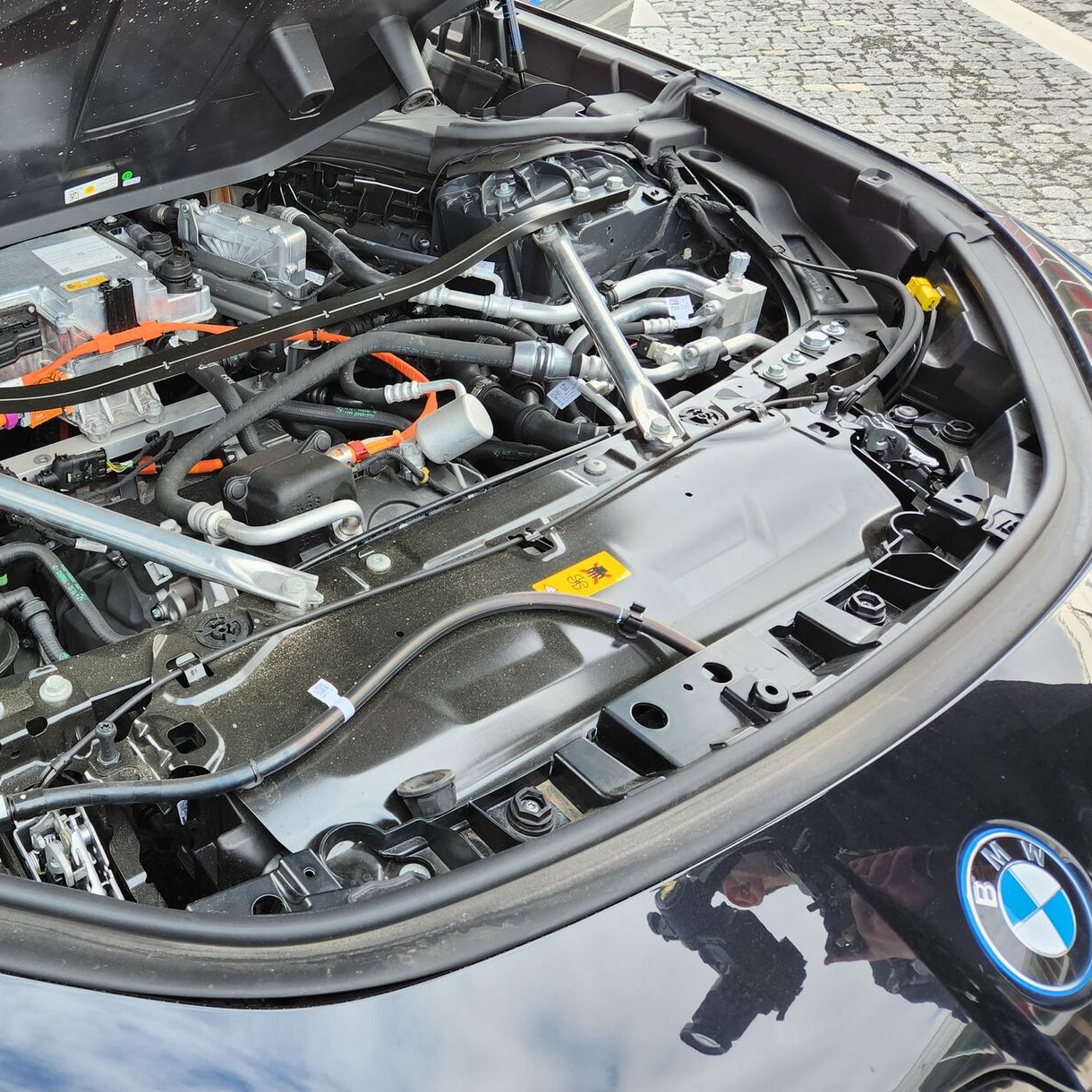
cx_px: 248
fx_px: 1142
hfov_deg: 48.7
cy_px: 452
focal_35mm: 32
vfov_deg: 50.9
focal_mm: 5.4
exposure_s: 1/180
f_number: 1.8
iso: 25
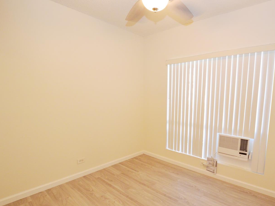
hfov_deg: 83.6
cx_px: 165
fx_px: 151
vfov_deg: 68.4
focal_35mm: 19
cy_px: 117
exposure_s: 1/50
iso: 800
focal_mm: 10
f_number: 4
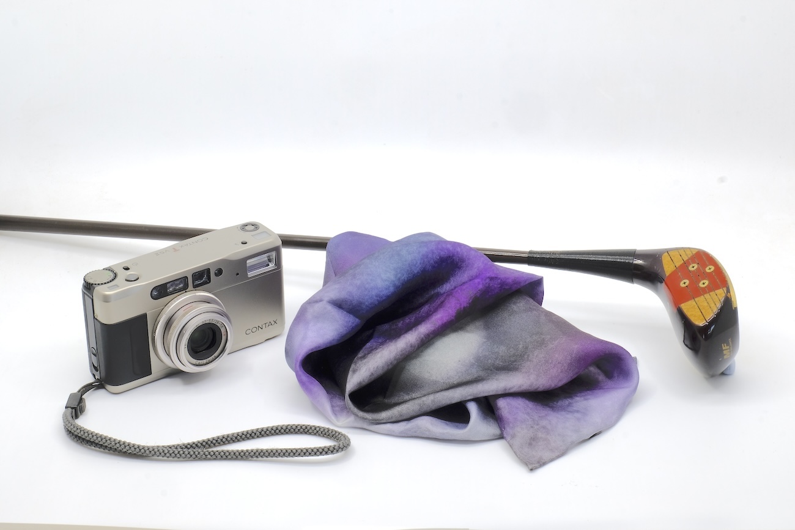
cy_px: 265
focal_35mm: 74
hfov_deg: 27.3
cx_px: 398
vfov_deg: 18.4
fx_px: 1634
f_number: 20
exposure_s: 1/7
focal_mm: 49.4
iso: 400
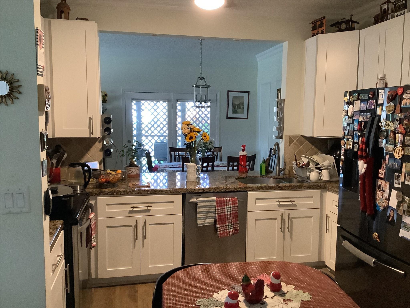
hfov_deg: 58.4
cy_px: 154
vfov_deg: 45.4
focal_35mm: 31
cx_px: 205
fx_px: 367
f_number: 2.4
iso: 400
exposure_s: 1/40
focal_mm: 3.3
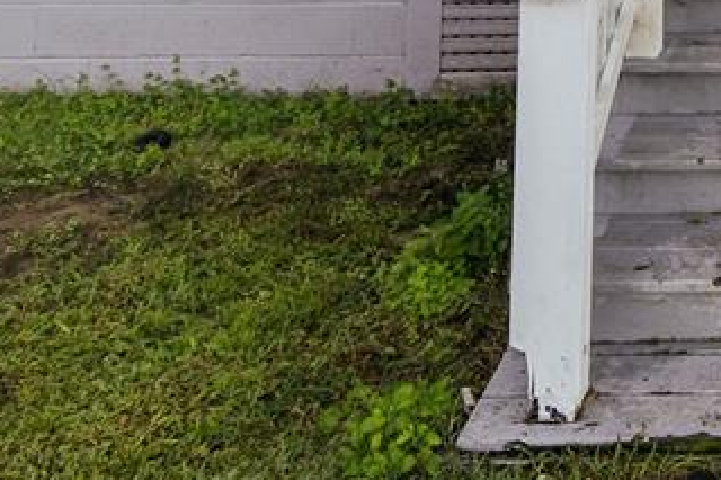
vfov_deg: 23.8
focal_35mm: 48
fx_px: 961
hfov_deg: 33.9
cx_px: 849
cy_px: -186
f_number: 7.1
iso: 100
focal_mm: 10
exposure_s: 1/200
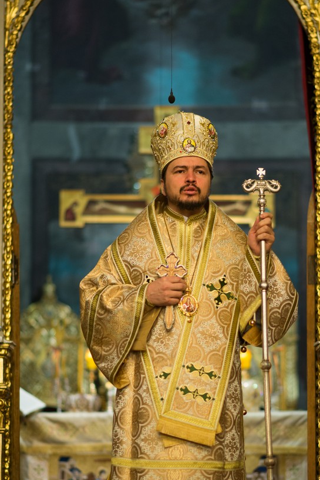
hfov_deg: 11.0
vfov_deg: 16.3
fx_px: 1664
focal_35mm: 125
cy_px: 323
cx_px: 198
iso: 640
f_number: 1.8
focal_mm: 85
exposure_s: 1/60
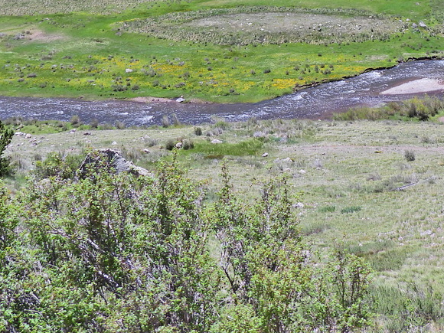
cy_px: -33
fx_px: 680
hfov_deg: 35.7
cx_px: 305
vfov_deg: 25.5
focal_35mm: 53
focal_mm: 4.3
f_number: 2.8
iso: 100
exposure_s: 1/1250
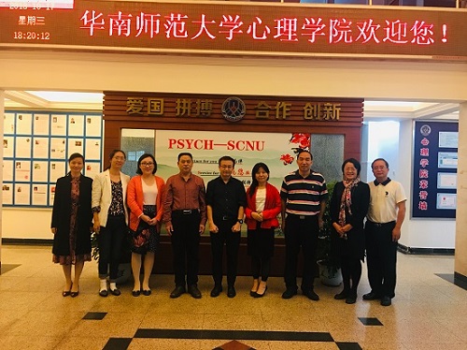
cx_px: 234
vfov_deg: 48.2
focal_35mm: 29
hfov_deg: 61.7
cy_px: 175
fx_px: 391
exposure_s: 1/17
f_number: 2.2
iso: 125
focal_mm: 4.15
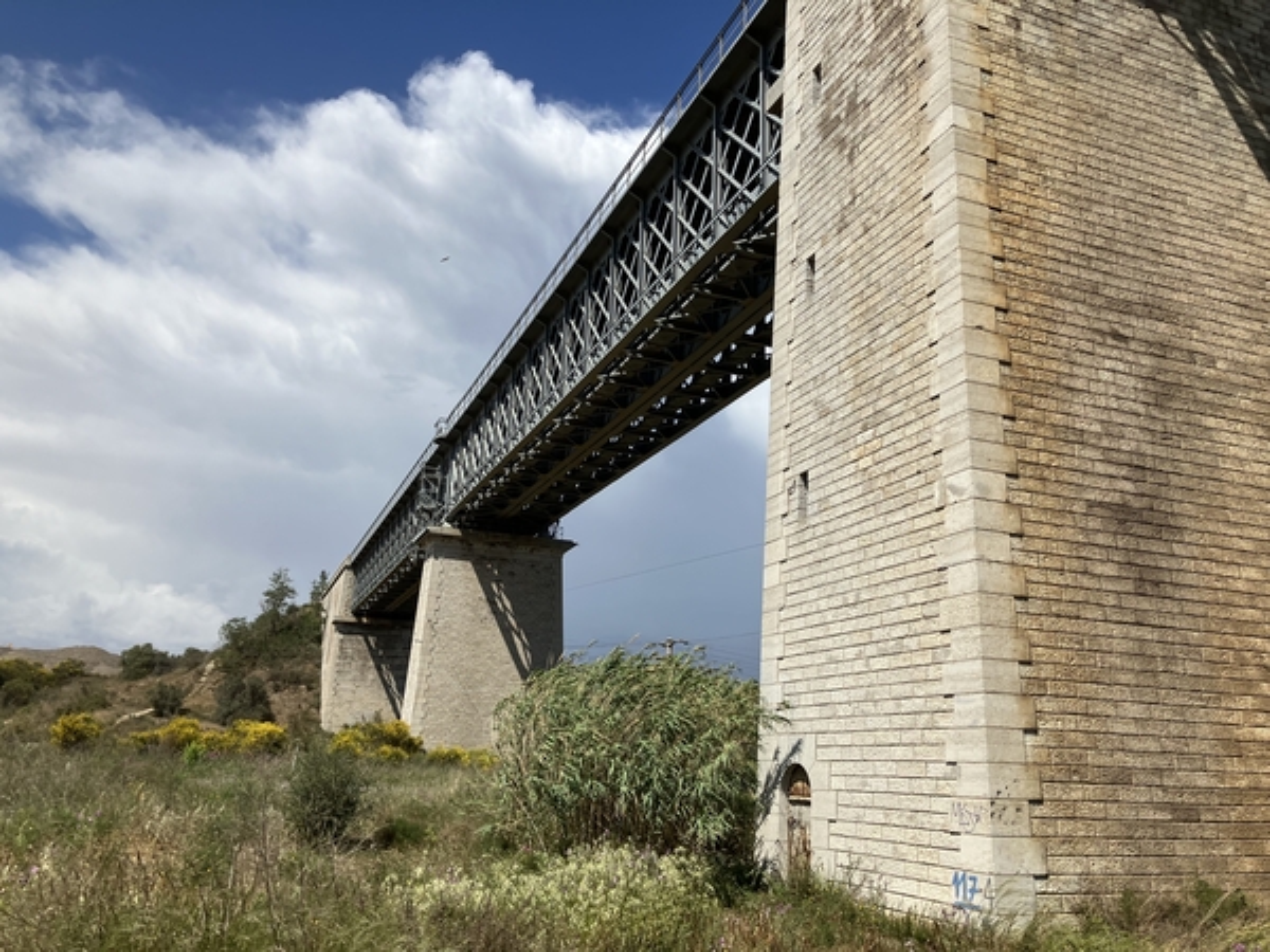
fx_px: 1027
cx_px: 635
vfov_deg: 49.7
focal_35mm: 28
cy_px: 476
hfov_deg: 63.4
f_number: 1.8
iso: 32
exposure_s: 1/3745
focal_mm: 4
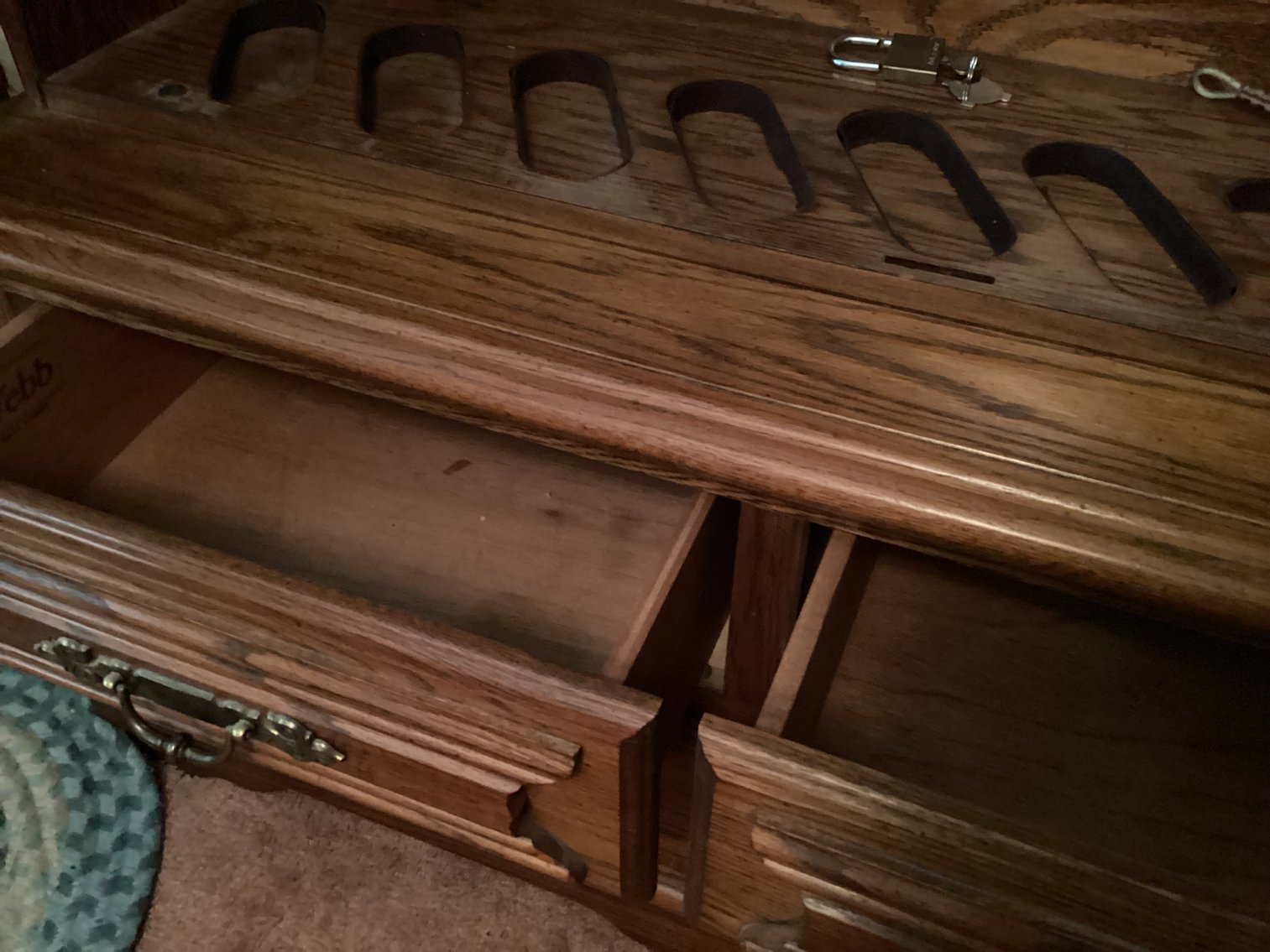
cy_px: 476
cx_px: 635
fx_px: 1137
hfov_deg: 58.3
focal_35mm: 31
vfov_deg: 45.4
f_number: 2.4
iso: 800
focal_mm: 3.3
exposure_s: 1/15
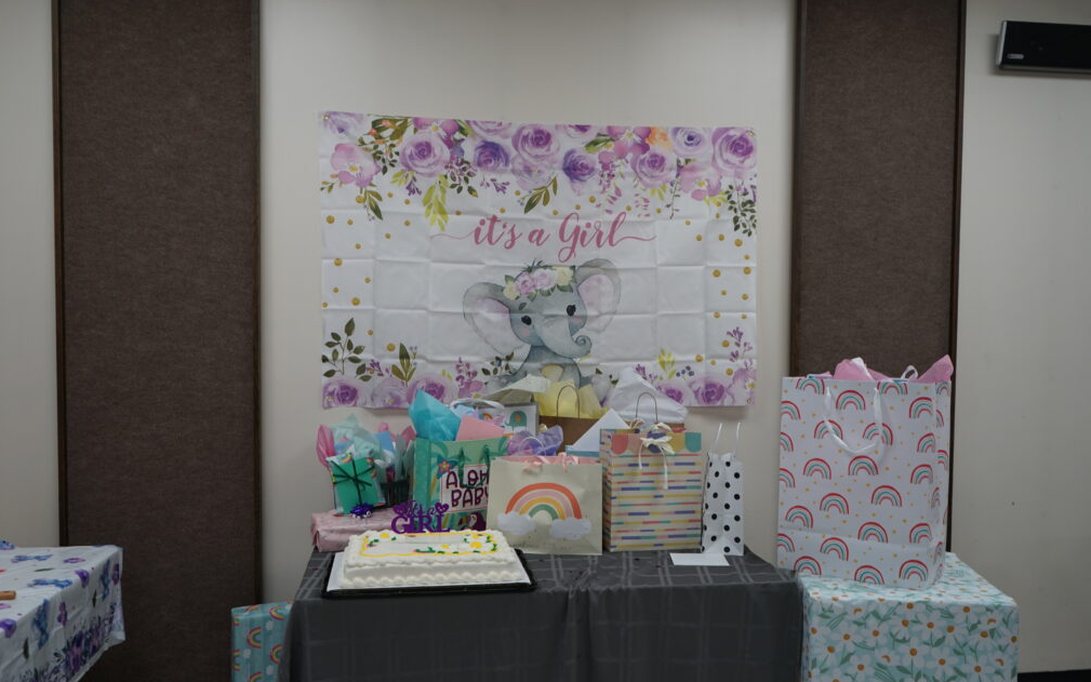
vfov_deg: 41.8
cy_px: 368
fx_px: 892
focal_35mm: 30
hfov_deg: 62.9
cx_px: 546
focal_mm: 29
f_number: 4
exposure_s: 1/160
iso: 400
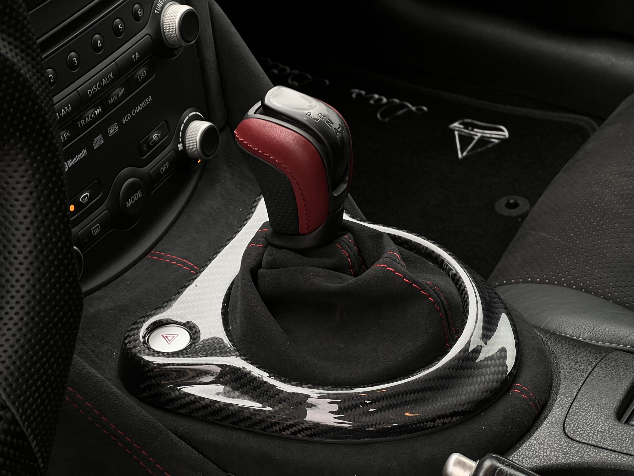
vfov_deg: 19.1
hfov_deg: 25.3
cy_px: 238
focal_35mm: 77
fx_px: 1410
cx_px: 317
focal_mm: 9
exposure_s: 1/99
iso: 80
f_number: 2.8
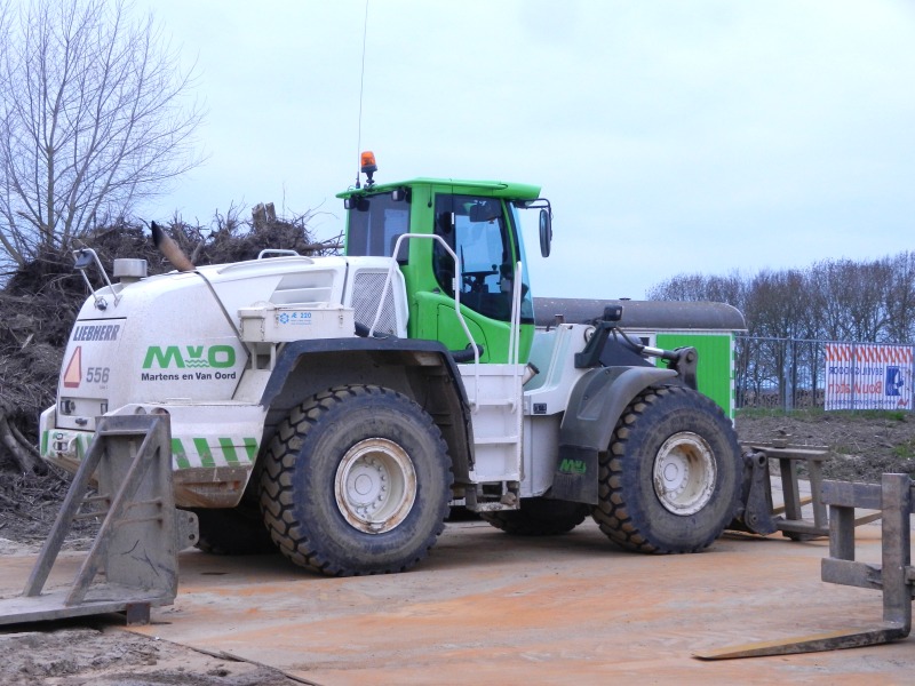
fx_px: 1586
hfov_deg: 32.2
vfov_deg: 24.4
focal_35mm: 60
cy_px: 343
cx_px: 458
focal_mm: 10.9
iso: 220
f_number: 4.5
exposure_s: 1/30
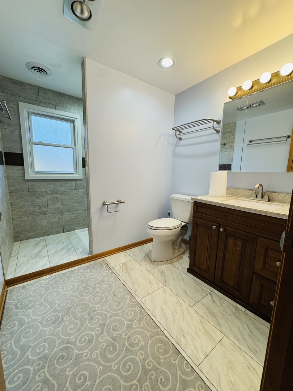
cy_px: 196
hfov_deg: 85.7
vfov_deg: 102.1
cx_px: 146
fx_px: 158
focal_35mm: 14
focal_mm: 2.22
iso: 100
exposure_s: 1/120
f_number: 2.2
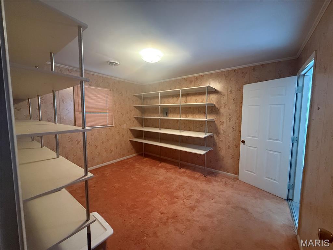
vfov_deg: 85.7
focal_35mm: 14
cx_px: 166
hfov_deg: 102.1
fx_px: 135
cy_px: 125
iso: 640
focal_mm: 2.22
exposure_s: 1/60
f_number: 2.2
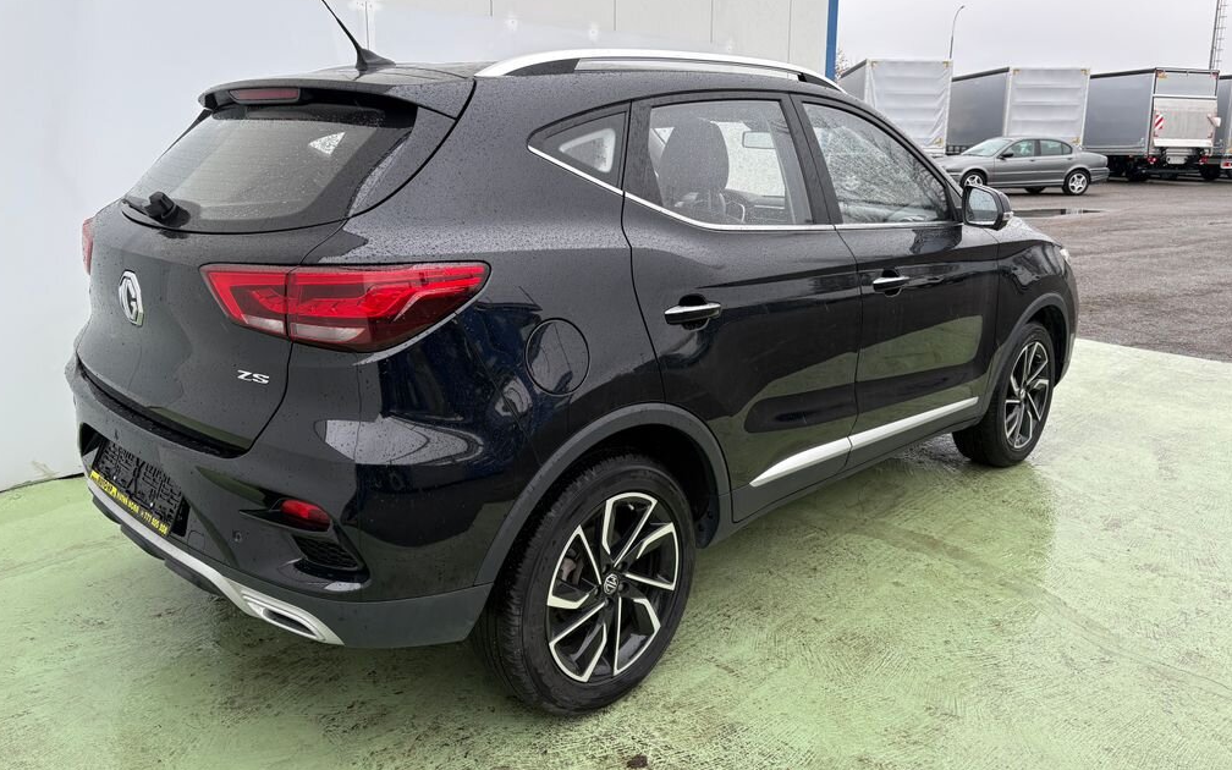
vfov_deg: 44.5
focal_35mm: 28
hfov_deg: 66.5
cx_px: 611
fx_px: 940
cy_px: 343
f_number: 1.6
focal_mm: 5.96
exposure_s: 1/311
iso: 40
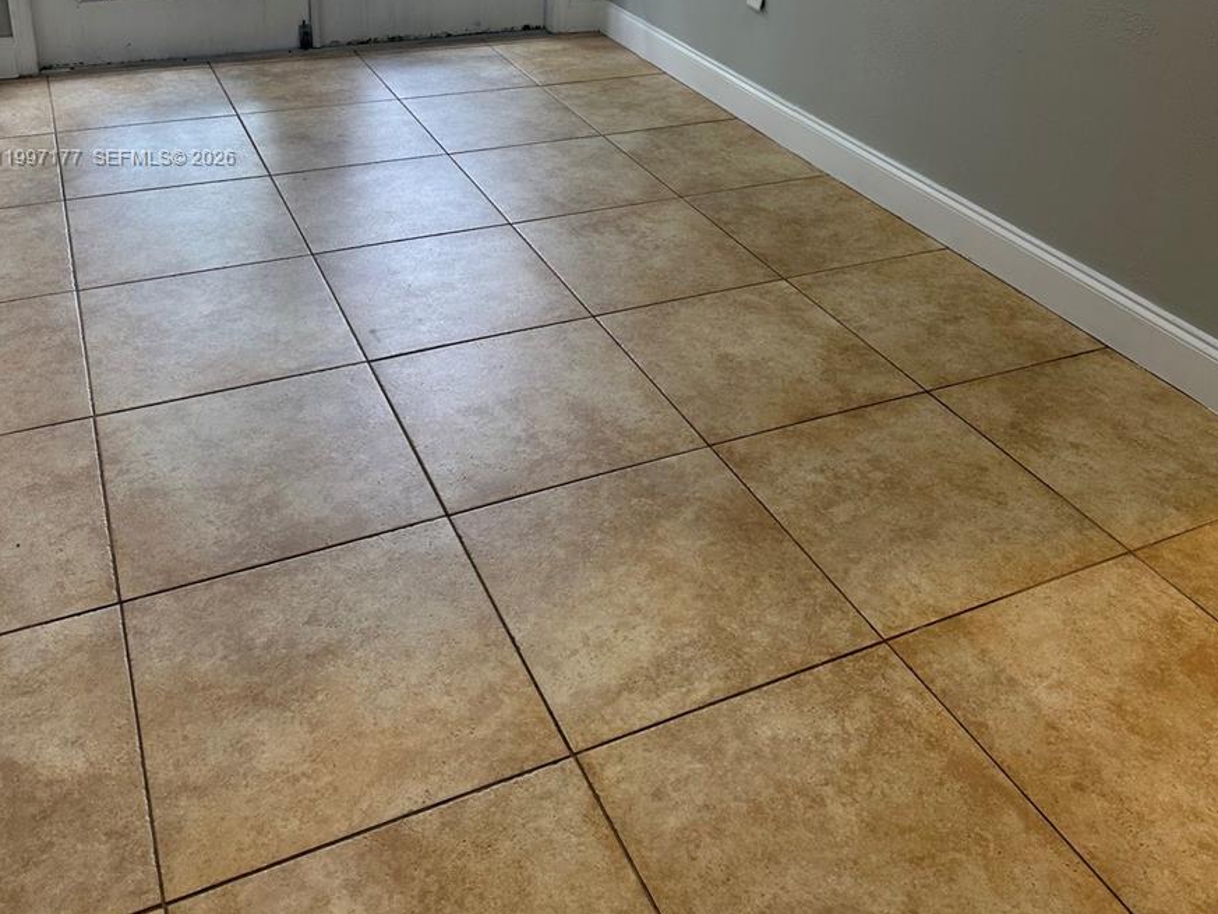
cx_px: 604
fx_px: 1161
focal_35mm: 33
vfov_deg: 40.8
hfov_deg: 55.3
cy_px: 159
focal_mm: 6.86
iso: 100
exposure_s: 1/131
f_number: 1.78
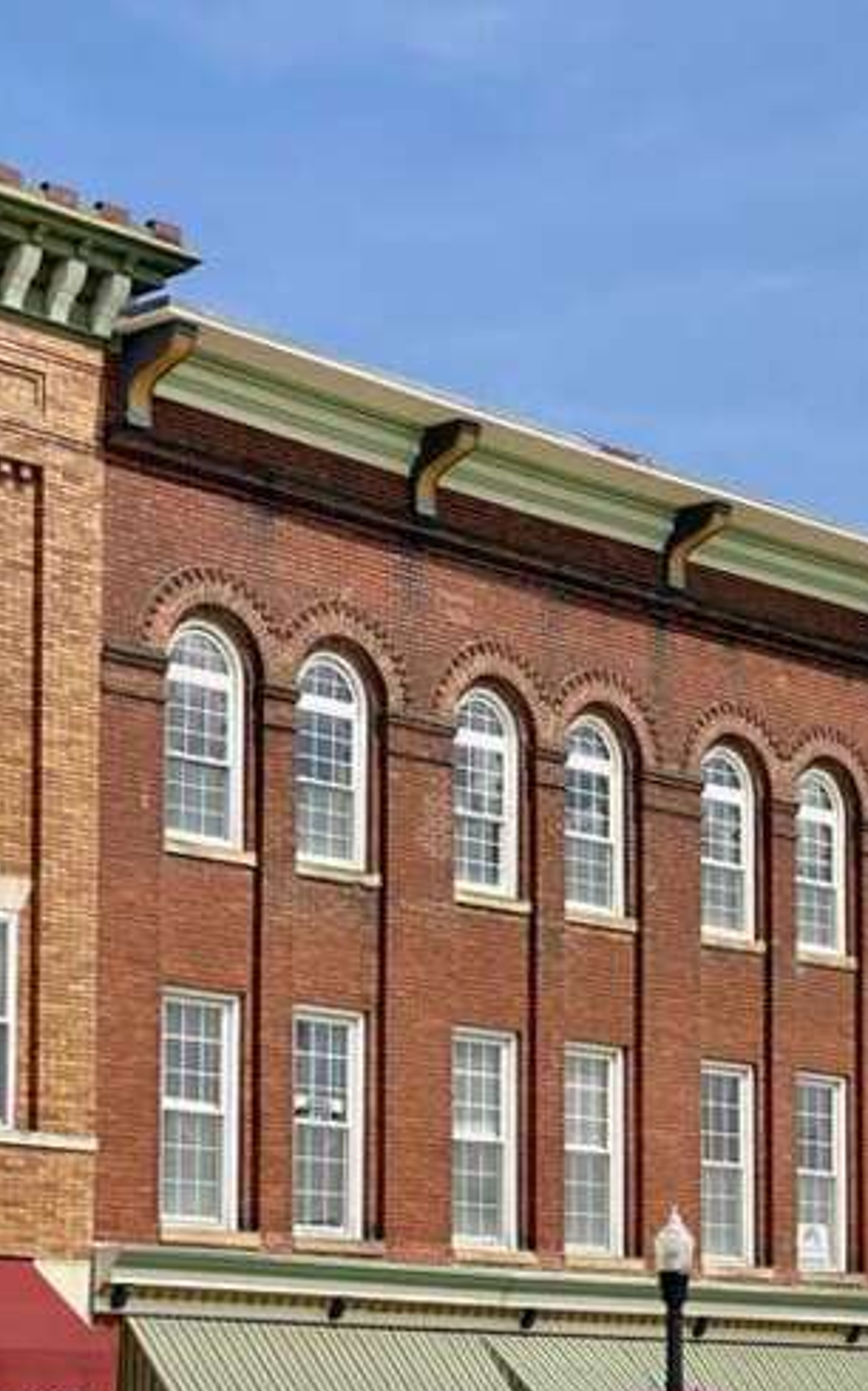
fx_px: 3408
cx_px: 689
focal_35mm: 90
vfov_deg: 22.7
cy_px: 1133
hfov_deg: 14.4
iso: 20
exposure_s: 1/2283
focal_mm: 6
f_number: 2
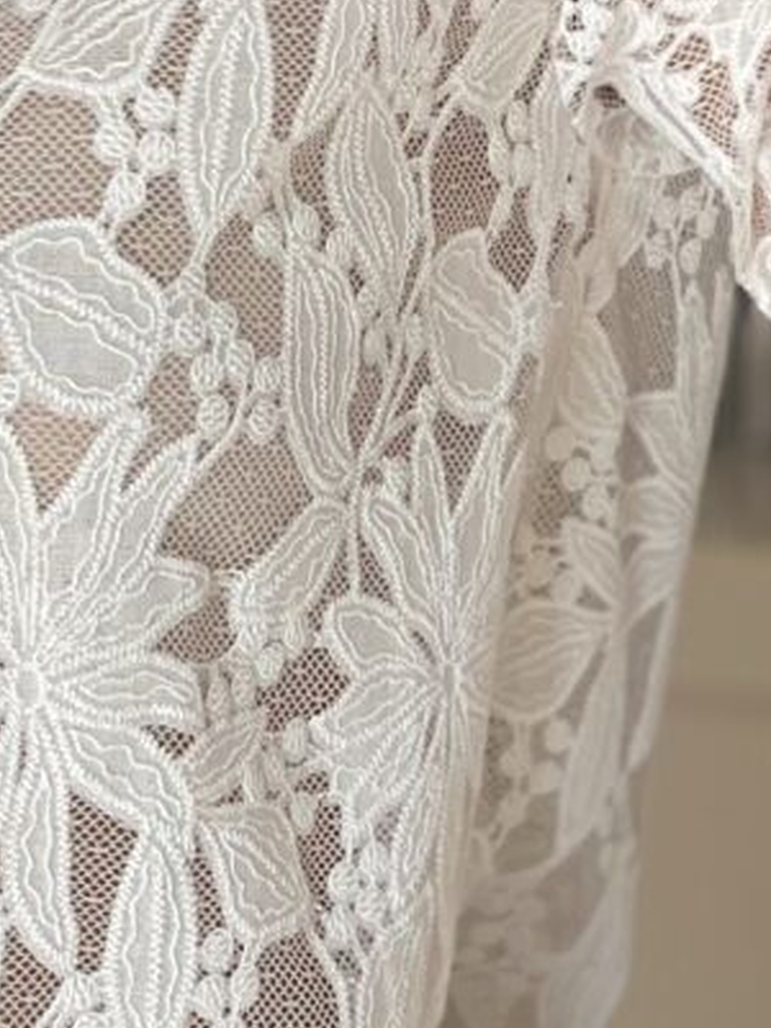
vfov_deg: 7.4
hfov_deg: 5.5
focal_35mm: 266
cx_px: -293
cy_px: 108
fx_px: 7899
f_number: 2
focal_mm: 6
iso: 32
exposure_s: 1/122
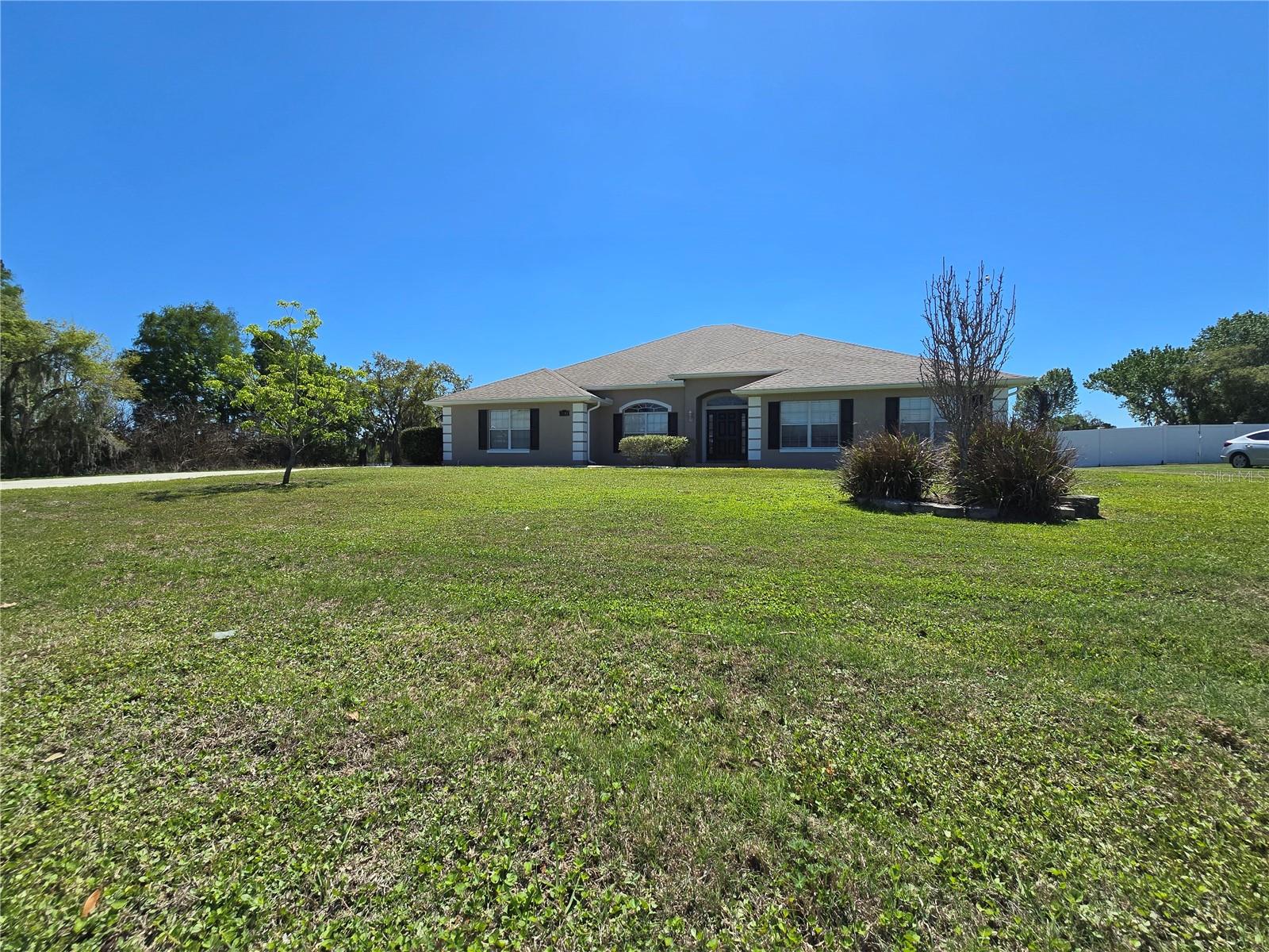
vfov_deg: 89.9
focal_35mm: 13
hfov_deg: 106.2
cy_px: 476
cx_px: 634
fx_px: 477
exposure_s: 1/3100
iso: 50
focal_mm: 2.2
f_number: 2.2
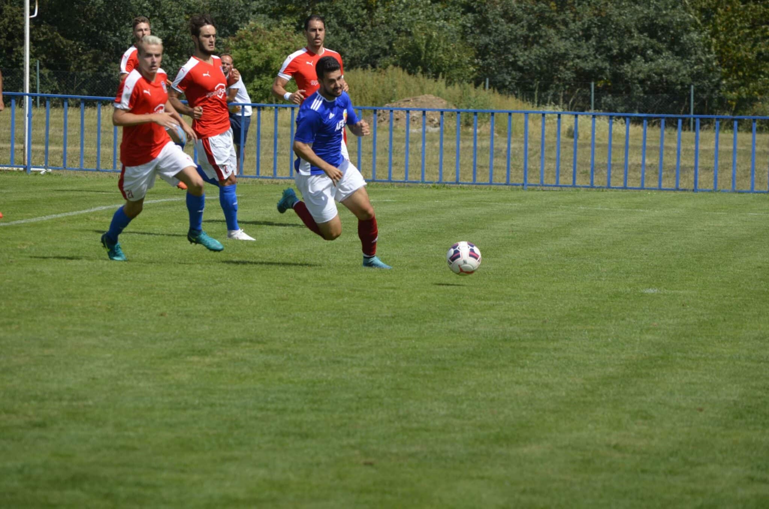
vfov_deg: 5.5
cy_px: 254
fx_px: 5275
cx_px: 384
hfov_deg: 8.3
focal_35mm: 248
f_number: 7.1
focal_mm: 165
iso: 200
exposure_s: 1/800
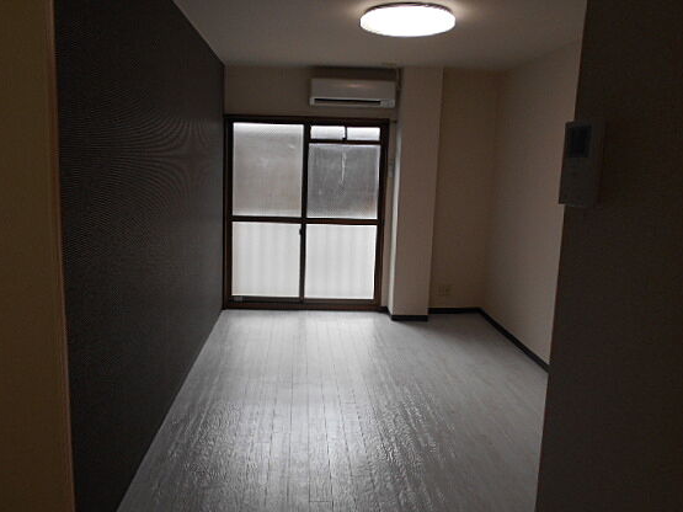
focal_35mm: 30
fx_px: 592
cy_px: 276
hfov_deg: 59.9
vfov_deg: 46.7
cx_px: 308
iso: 80
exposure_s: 1/40
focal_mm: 4.6
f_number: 3.2
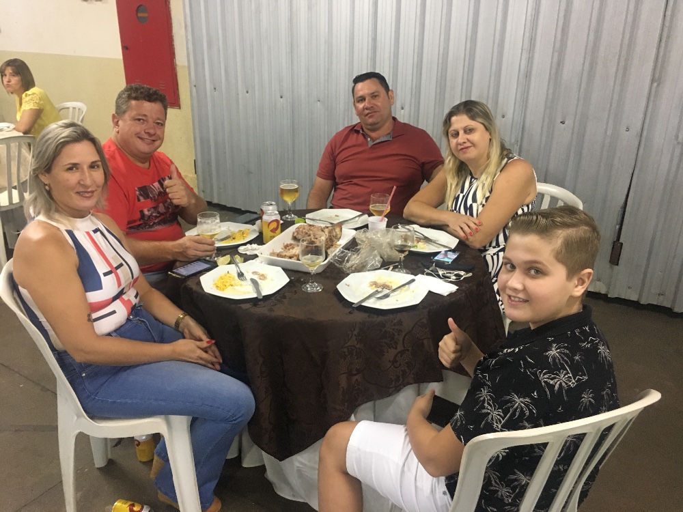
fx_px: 572
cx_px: 342
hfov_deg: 61.7
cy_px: 256
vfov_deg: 48.2
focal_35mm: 29
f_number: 2.2
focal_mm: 4.15
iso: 200
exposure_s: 1/17
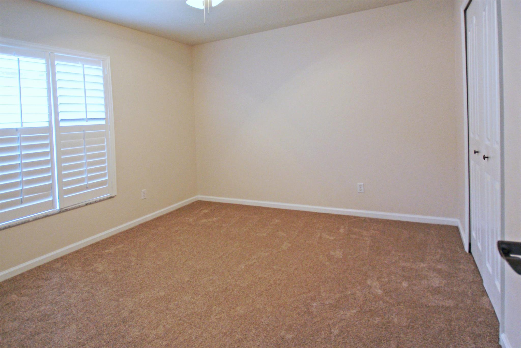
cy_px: 174
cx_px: 260
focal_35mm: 15
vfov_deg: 77.5
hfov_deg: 100.3
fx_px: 217
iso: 320
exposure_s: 1/30
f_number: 3.5
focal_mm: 10
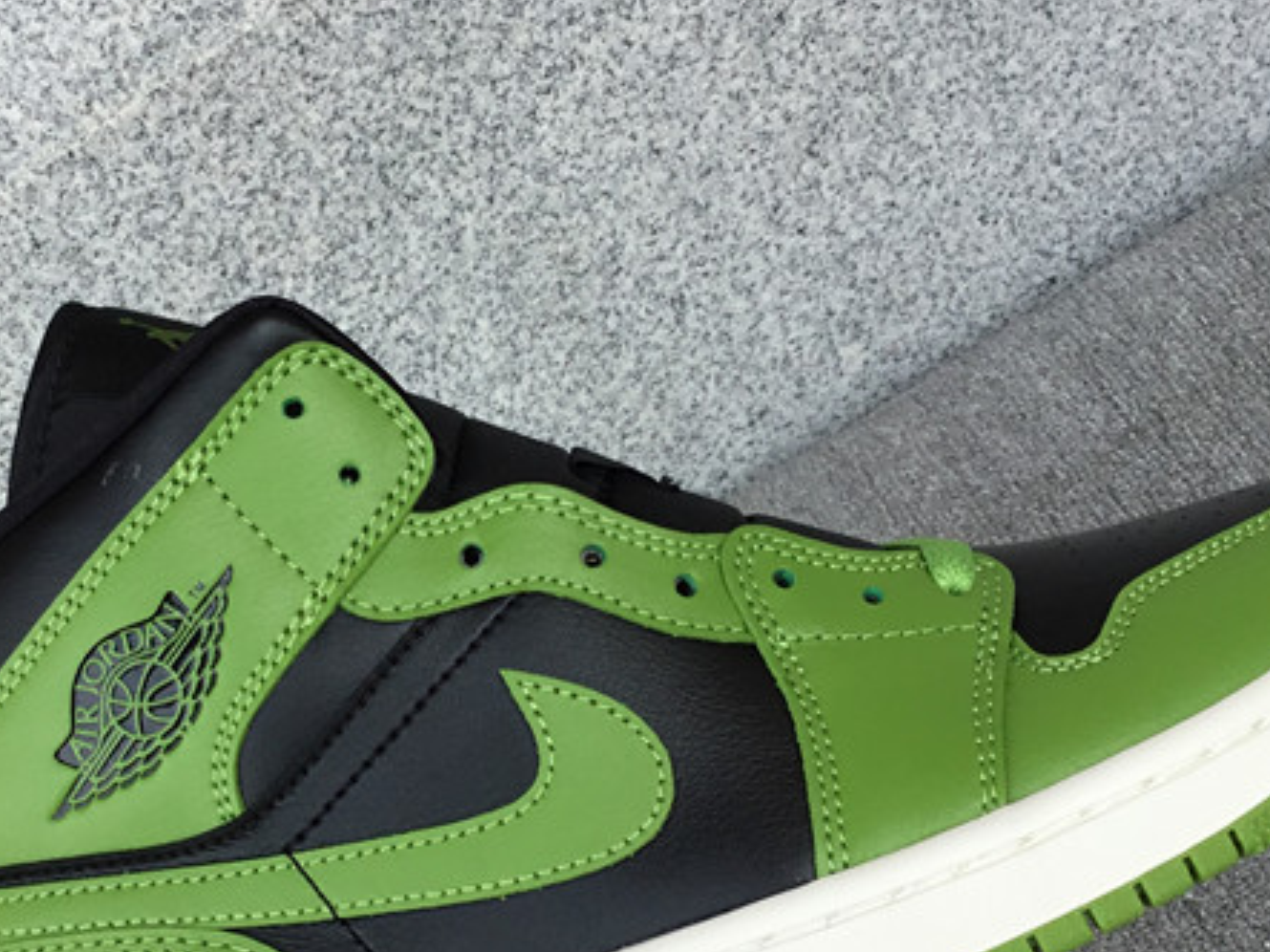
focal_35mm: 63
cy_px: 578
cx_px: 470
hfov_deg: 30.6
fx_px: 2311
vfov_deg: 23.2
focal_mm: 3.3
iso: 25
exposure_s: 1/525
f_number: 2.4
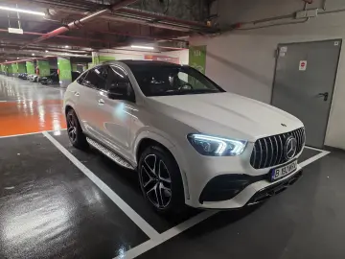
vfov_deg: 58.9
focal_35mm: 23
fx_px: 229
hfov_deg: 73.9
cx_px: 172
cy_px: 130
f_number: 1.7
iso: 400
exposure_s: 1/50
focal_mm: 6.3
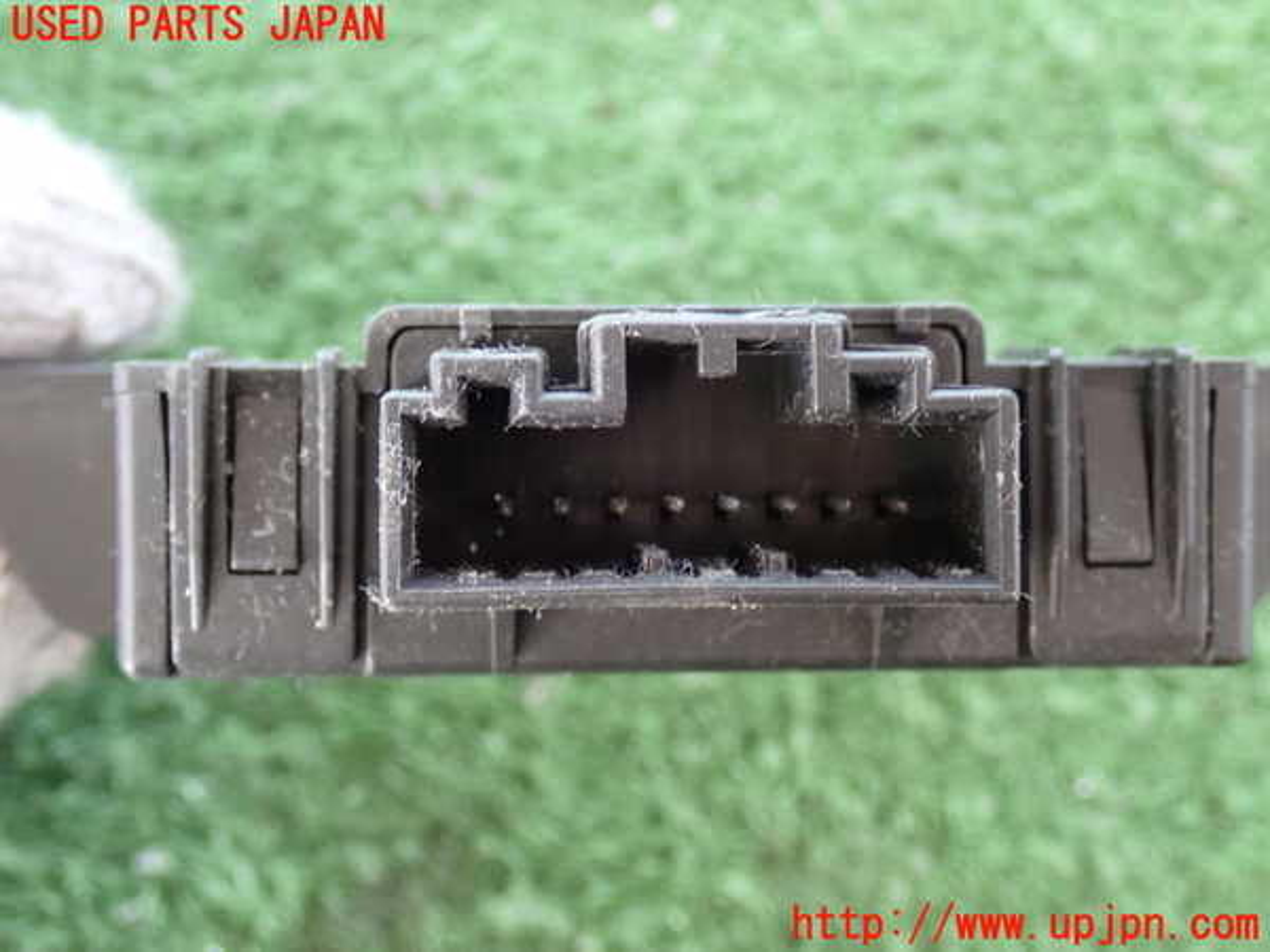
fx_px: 2458
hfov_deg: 29.0
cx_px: 635
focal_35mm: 67
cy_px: 476
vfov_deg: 21.9
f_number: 3.8
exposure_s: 1/15
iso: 1250
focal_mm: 11.88
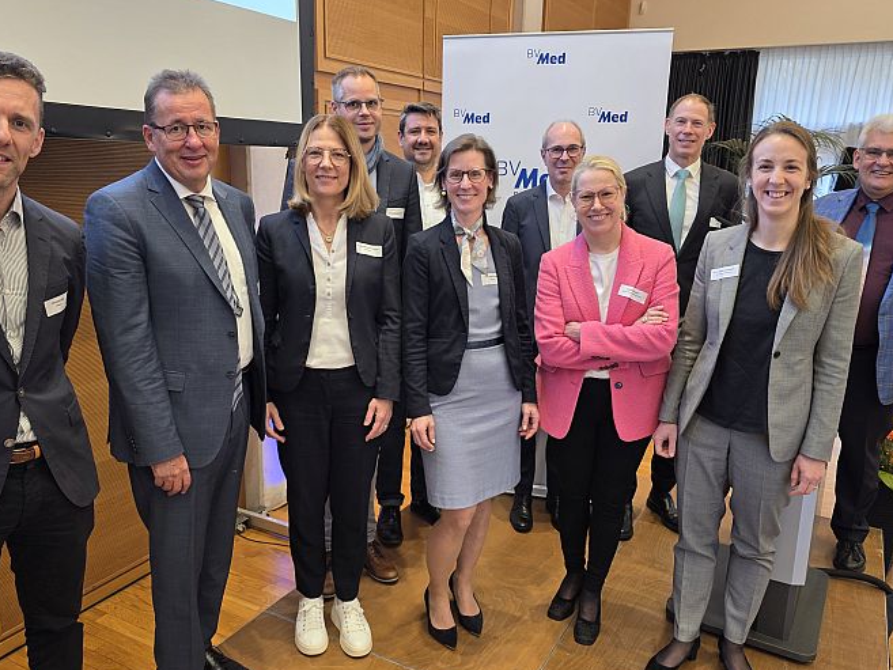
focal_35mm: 28
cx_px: 419
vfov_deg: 49.7
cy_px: 356
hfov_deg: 63.4
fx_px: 722
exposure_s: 1/60
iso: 100
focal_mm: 6.3
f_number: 1.7
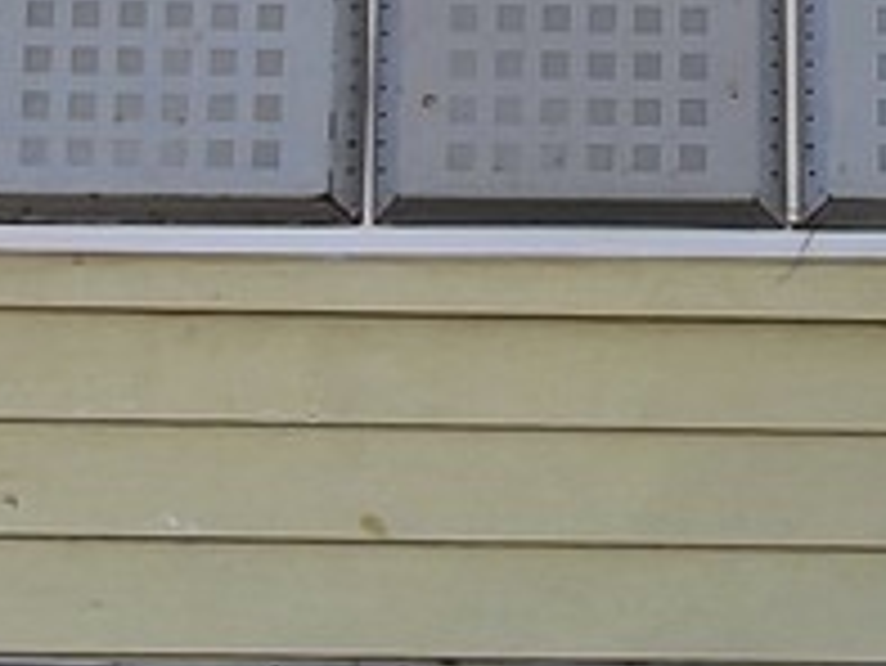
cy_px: -40
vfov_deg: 15.2
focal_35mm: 95
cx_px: 648
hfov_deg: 20.5
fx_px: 2433
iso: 50
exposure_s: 1/907
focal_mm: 2.2
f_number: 2.2
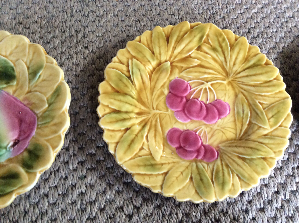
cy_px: 112
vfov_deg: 44.1
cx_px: 150
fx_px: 276
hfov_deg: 56.9
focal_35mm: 32
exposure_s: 1/25
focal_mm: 3.3
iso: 200
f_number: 2.4
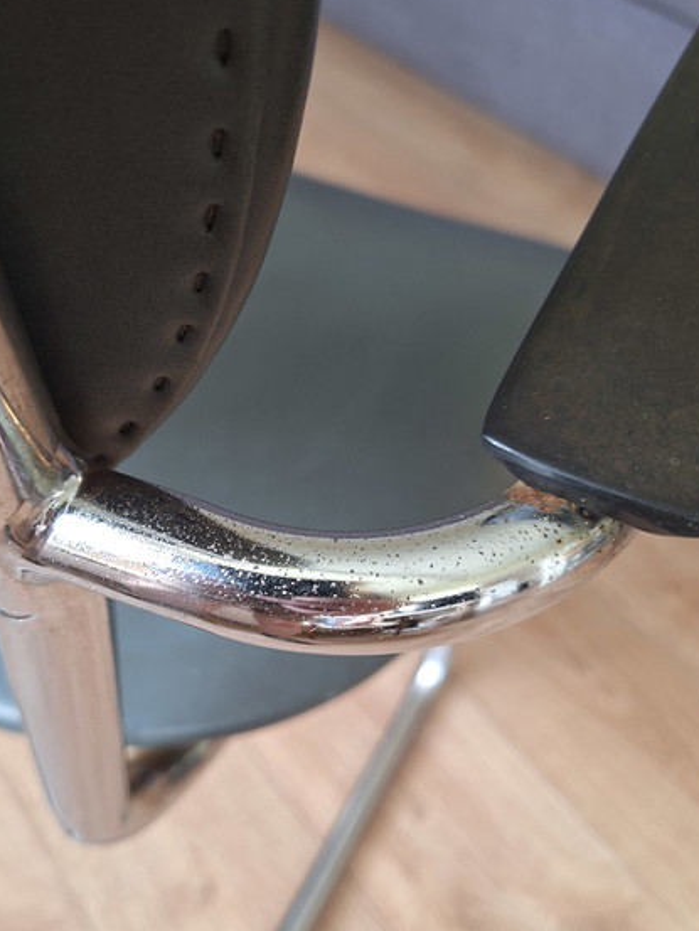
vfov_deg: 58.2
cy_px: 508
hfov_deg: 45.0
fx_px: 834
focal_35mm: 31
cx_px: 251
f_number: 1.8
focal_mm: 5.54
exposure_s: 1/33
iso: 200
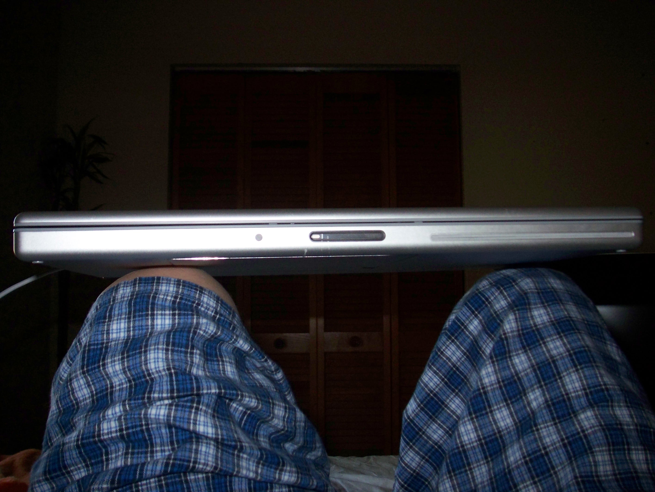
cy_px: 246
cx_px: 328
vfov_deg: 37.8
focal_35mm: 38
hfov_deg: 48.9
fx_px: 720
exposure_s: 1/60
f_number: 3.9
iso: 200
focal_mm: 6.3
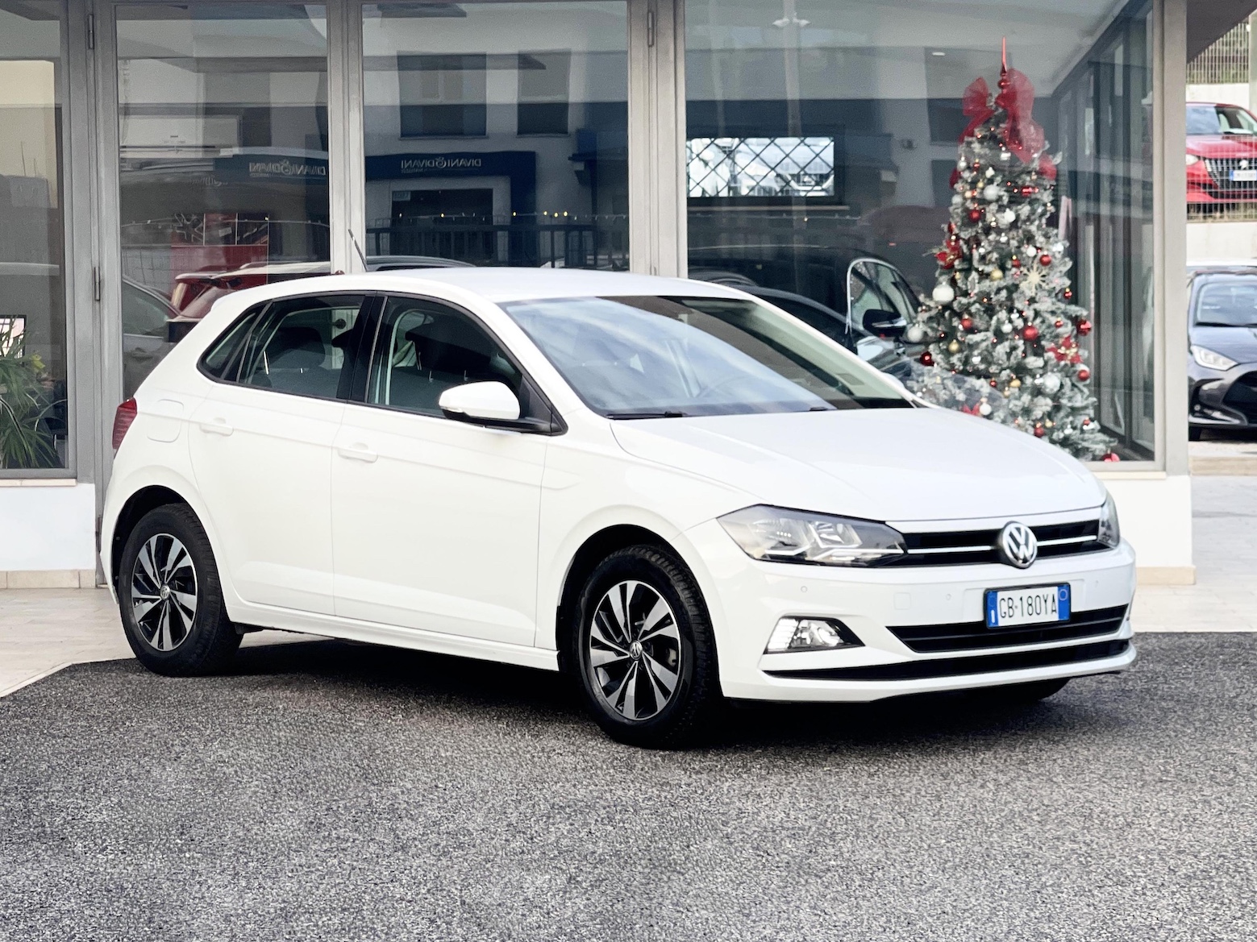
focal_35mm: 64
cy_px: 471
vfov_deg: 22.9
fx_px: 2324
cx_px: 628
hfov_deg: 30.3
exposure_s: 1/121
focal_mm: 7.5
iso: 100
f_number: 2.2
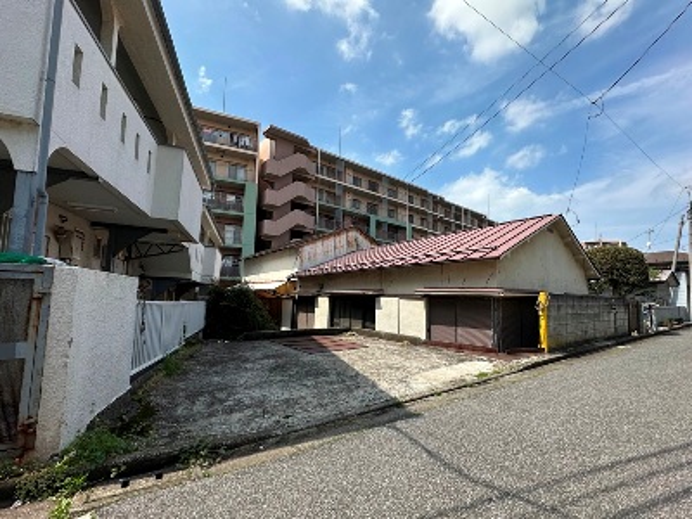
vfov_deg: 85.7
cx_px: 346
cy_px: 260
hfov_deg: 102.1
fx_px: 280
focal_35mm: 14
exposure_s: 1/1531
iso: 40
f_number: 2.2
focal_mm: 2.22
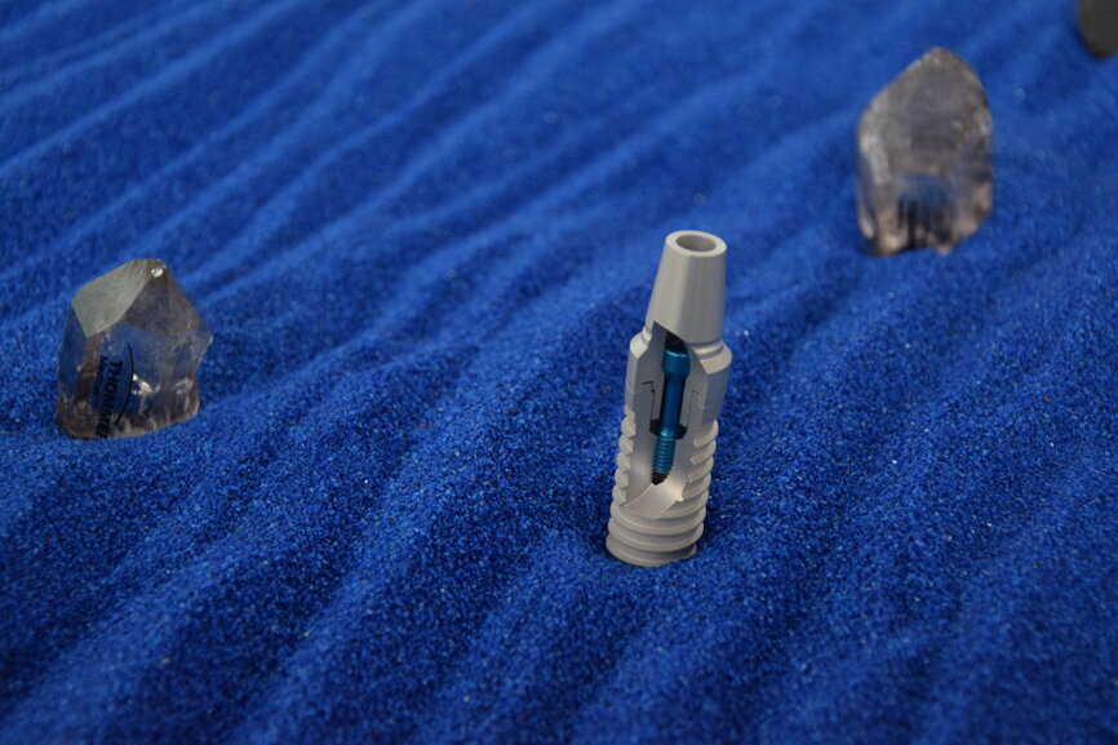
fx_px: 2422
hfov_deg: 26.0
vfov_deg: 17.5
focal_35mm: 78
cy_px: 372
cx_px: 559
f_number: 5.6
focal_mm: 52
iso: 1000
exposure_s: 1/200
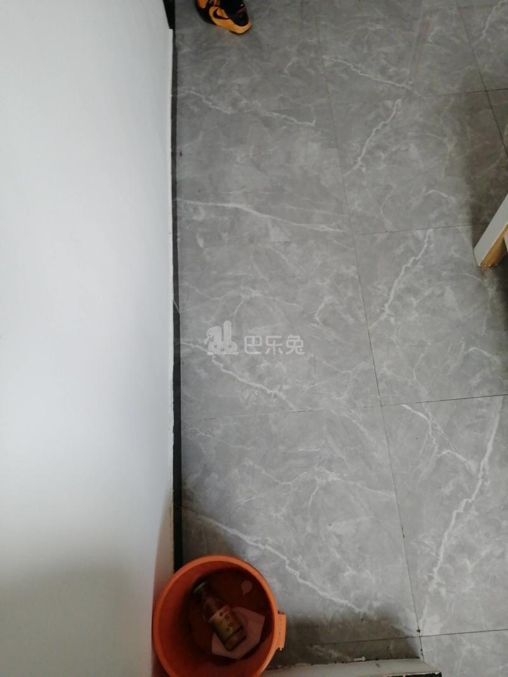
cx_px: 254
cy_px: 338
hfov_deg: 53.1
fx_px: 509
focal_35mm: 26
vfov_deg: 67.3
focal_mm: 3.62
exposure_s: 1/100
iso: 125
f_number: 1.8
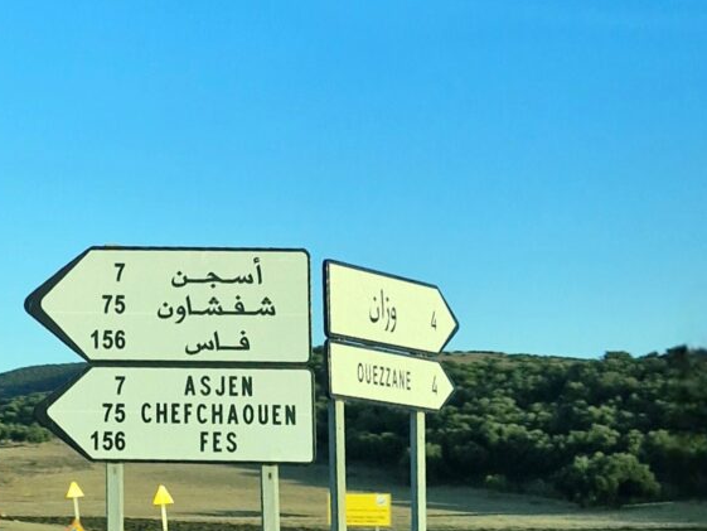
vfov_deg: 33.4
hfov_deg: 43.8
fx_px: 858
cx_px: 205
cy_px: 423
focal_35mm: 42
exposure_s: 1/312
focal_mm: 5.54
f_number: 1.8
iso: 50
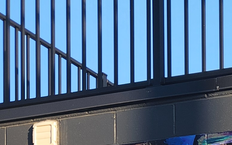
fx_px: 797
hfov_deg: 15.0
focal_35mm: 126
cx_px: 374
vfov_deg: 8.9
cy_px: 397
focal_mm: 5.4
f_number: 1.8
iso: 20
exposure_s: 1/381
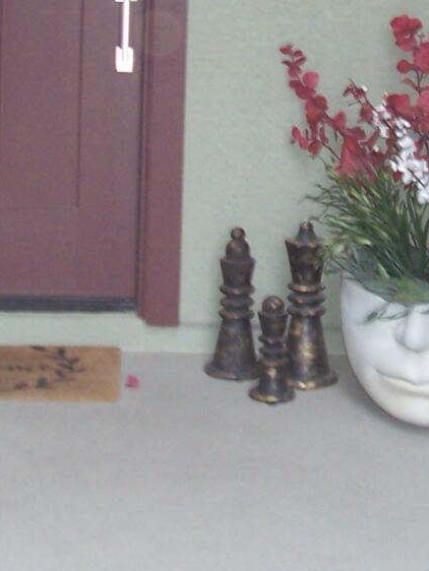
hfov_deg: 12.2
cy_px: 65
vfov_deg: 16.1
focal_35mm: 121
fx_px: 1998
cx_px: 306
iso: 160
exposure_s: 1/60
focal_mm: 5.6
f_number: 2.7
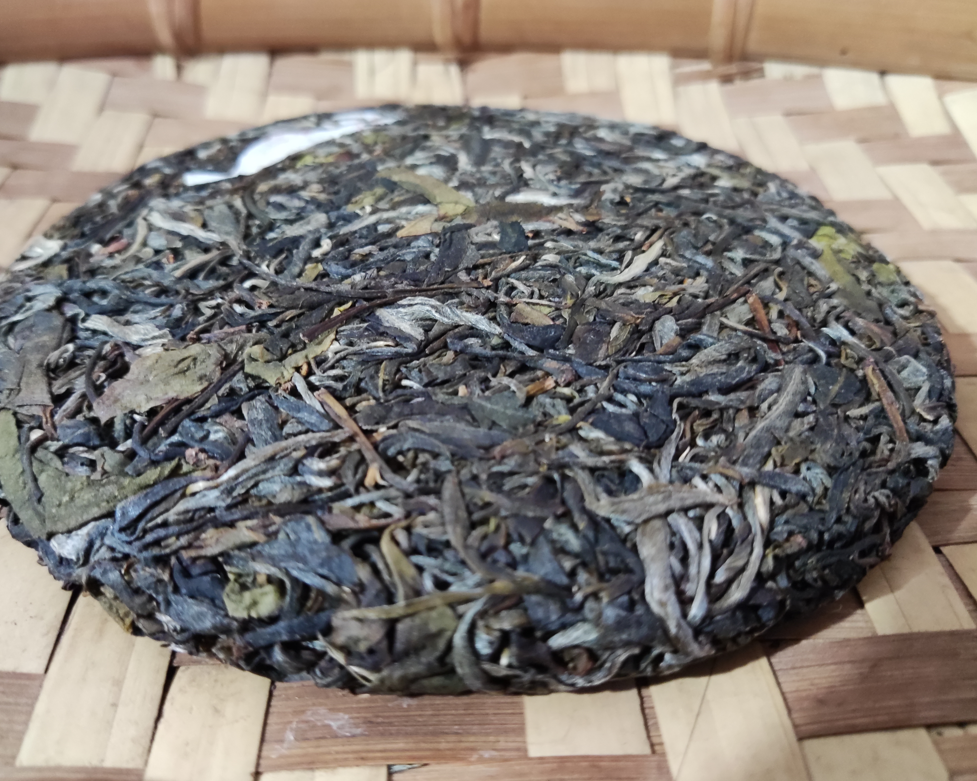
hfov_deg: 64.0
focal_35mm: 27
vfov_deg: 53.2
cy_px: 392
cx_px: 468
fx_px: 781
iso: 1874
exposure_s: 1/20
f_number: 1.79
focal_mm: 4.71
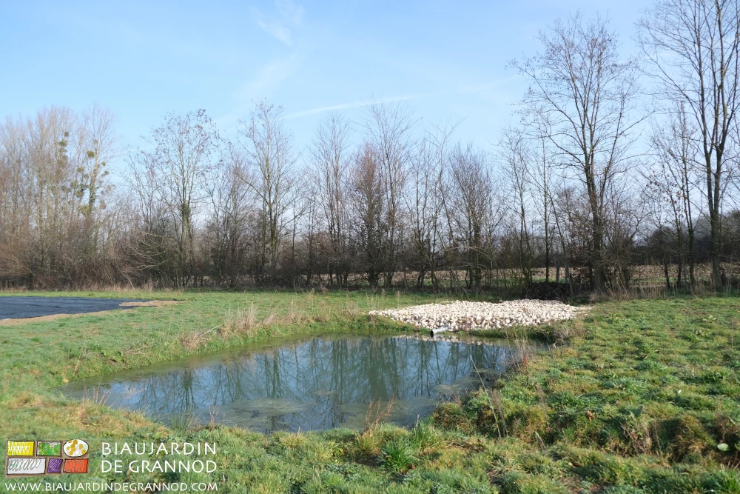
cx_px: 370
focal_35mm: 27
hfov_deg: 67.4
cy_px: 247
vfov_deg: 47.9
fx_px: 555
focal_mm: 18
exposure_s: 1/1000
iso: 160
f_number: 2.8
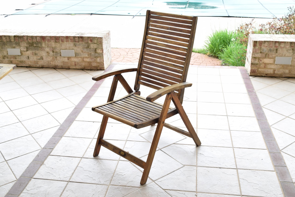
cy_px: 98
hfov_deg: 47.9
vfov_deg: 33.0
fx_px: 332
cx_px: 148
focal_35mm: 40
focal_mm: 27
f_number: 6.3
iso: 400
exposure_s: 1/160
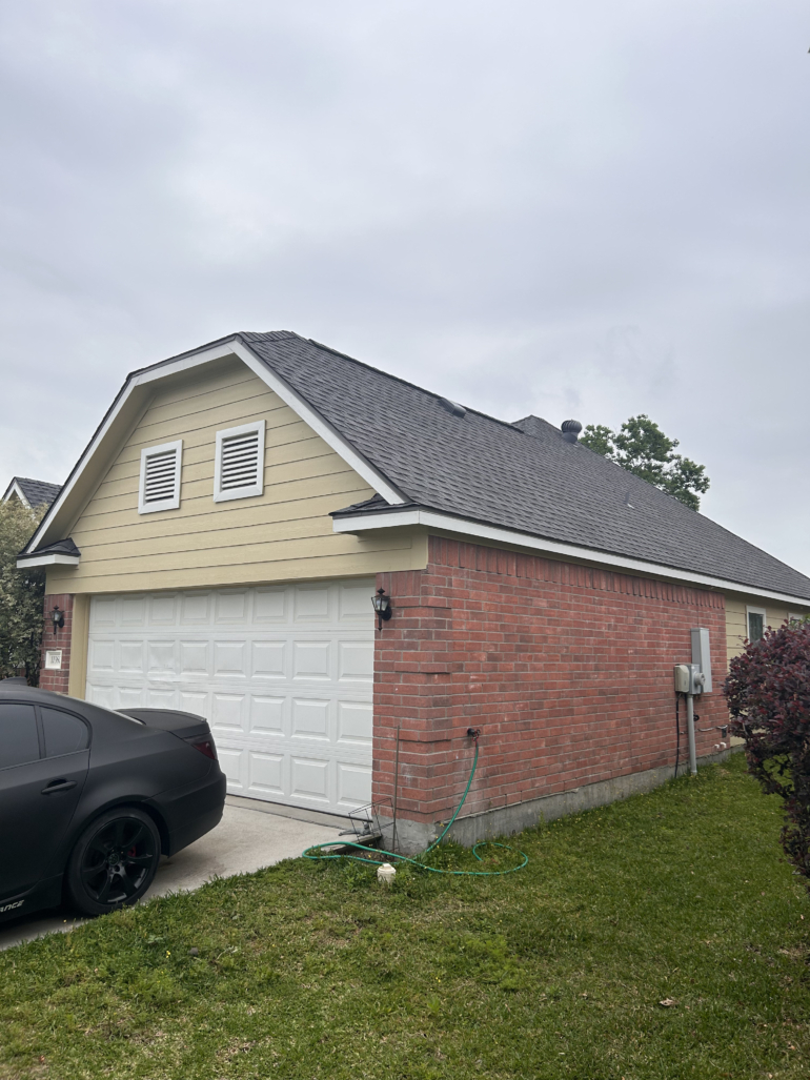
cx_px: 405
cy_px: 540
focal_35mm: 26
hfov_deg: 53.1
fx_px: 811
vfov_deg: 67.3
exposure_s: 1/4274
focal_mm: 5.7
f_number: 1.5
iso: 50
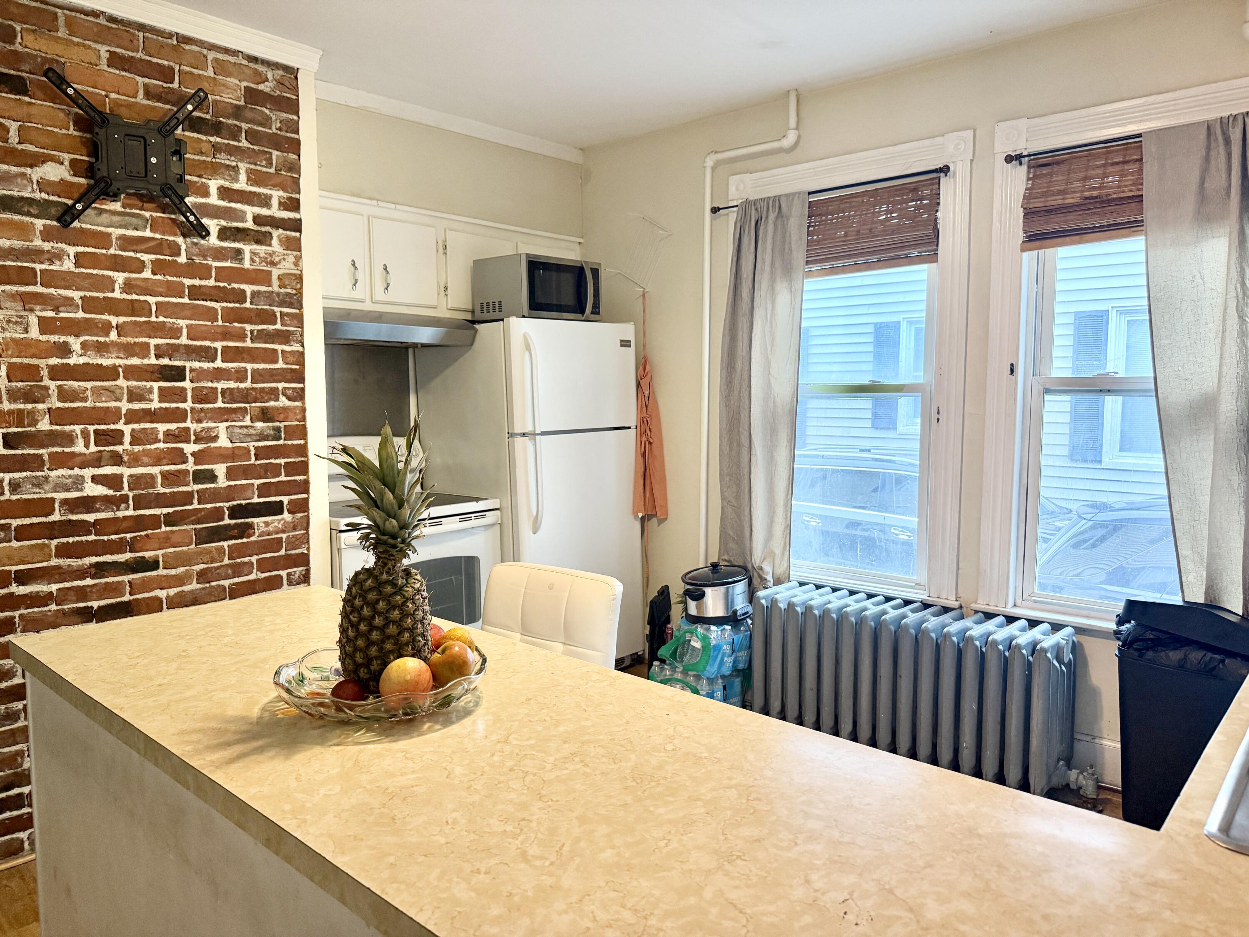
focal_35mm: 24
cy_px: 468
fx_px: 866
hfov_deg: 71.6
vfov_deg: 56.8
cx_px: 624
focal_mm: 6.76
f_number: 1.78
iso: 400
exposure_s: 1/120
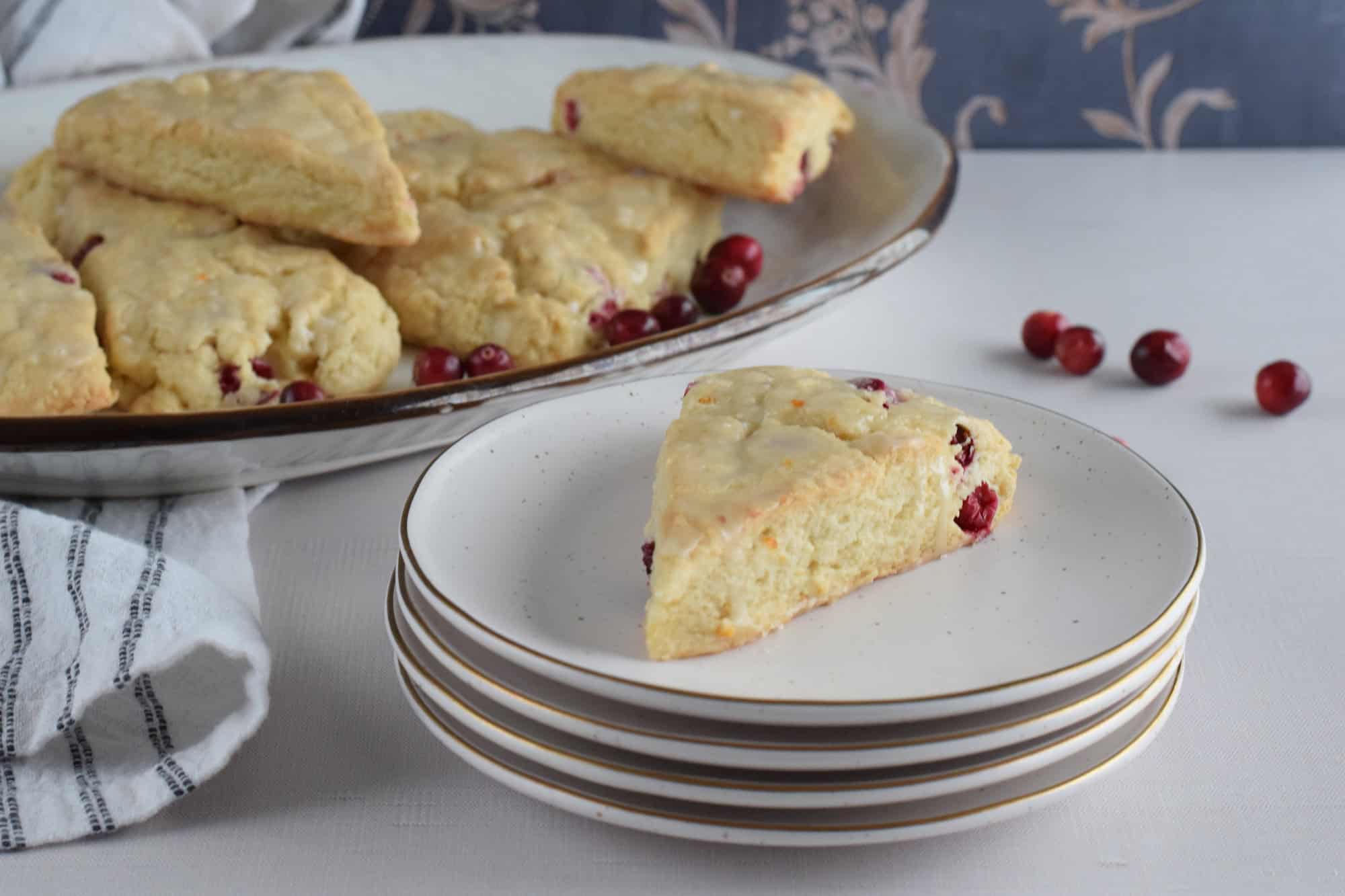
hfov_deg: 27.0
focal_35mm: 75
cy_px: 448
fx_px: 2802
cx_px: 672
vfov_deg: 18.2
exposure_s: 1/80
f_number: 7.1
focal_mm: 50
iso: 1800
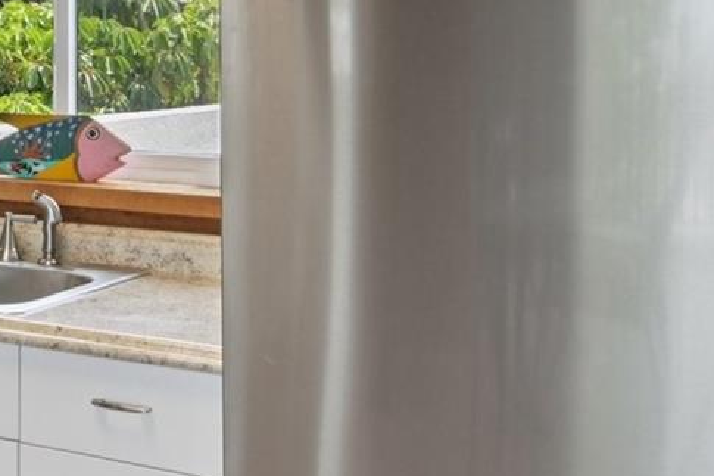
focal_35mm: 66
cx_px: -24
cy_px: 19
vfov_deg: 20.1
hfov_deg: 28.4
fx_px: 1308
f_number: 8
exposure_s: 1/125
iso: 400
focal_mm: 20
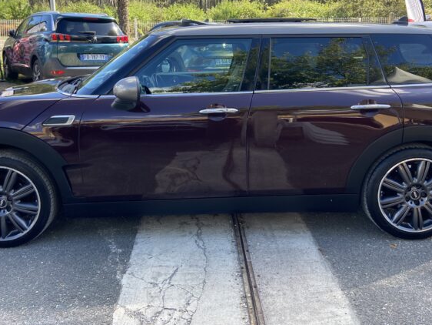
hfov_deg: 50.1
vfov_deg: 38.4
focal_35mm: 37
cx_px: 215
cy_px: 115
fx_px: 462
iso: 32
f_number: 1.8
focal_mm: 4.25
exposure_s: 1/345
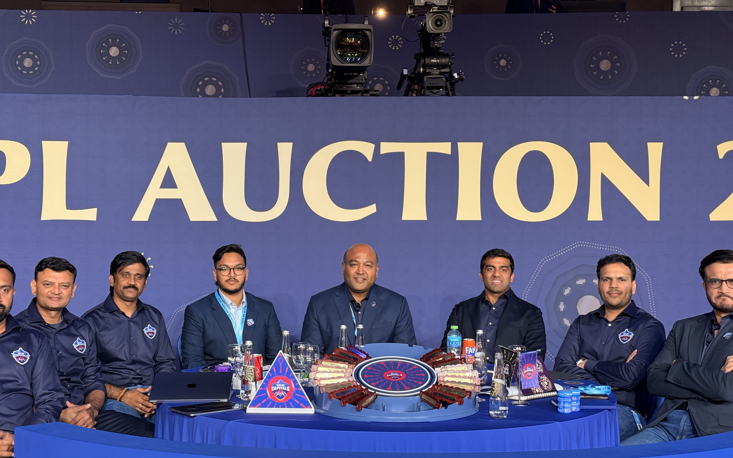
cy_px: 239
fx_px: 1119
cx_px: 348
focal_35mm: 56
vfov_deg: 23.1
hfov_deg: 36.3
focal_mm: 6.76
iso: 125
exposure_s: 1/58
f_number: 1.78
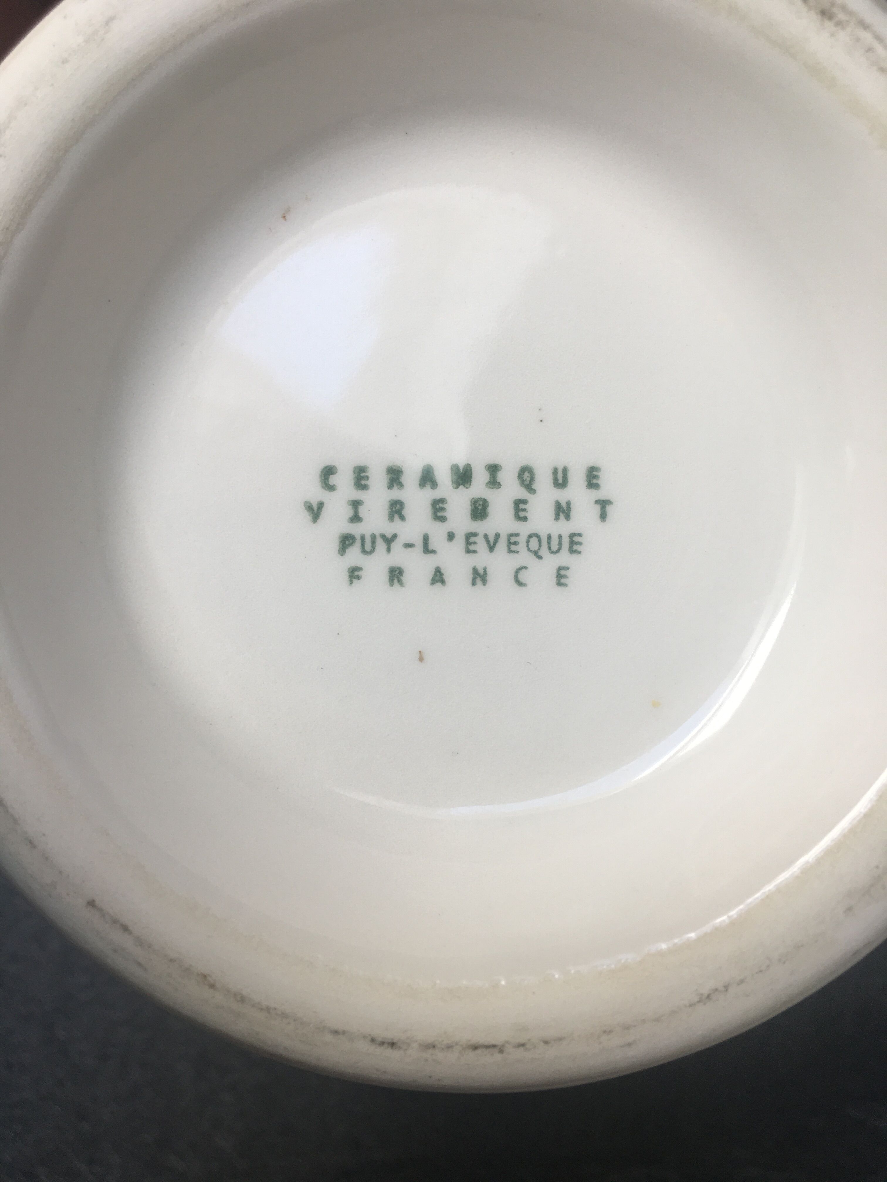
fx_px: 991
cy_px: 591
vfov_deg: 61.7
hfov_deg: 48.2
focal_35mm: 29
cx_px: 444
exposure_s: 1/100
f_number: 2.2
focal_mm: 4.15
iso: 25
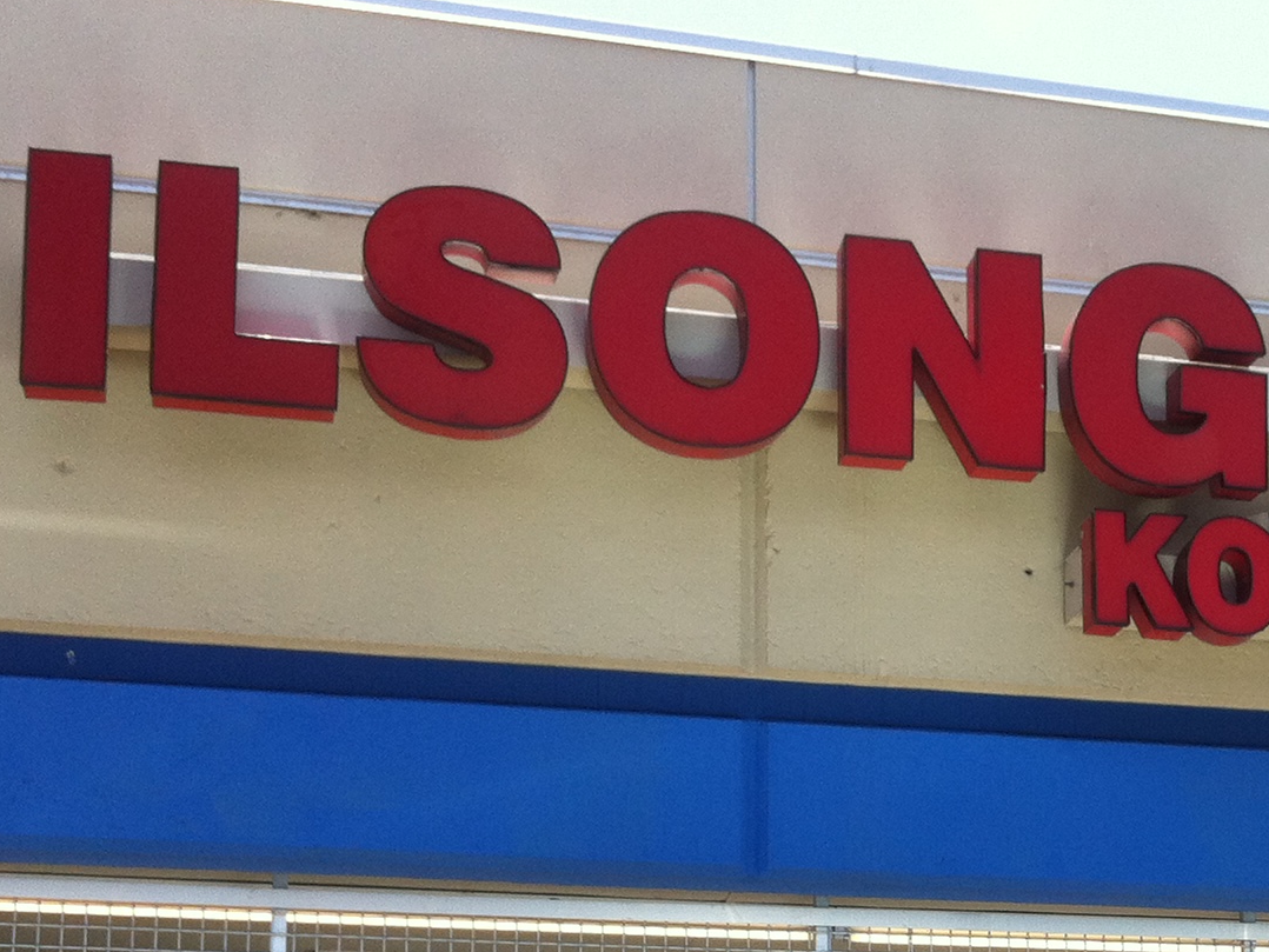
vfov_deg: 17.1
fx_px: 3080
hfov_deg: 22.6
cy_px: 978
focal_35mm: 84
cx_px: 1176
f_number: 2.8
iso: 80
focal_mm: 3.85
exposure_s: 1/548
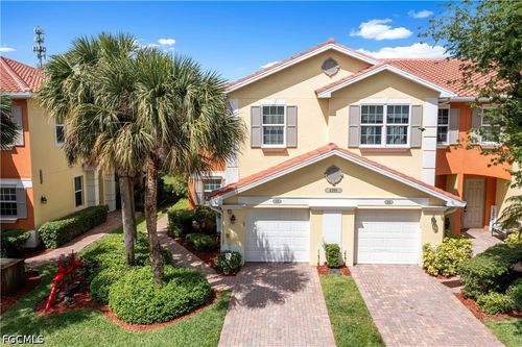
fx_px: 406
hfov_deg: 65.5
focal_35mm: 28
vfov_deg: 46.4
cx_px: 261
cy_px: 174
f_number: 6.3
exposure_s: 1/800
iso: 100
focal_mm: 10.26
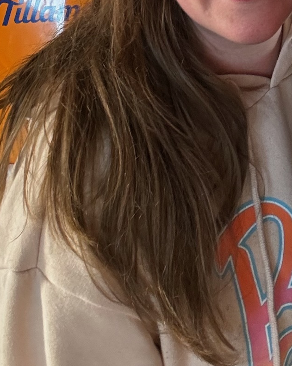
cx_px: 231
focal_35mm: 76
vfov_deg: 23.2
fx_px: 821
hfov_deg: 20.0
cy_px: -58
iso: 200
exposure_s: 1/40
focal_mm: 2.69
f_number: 1.9
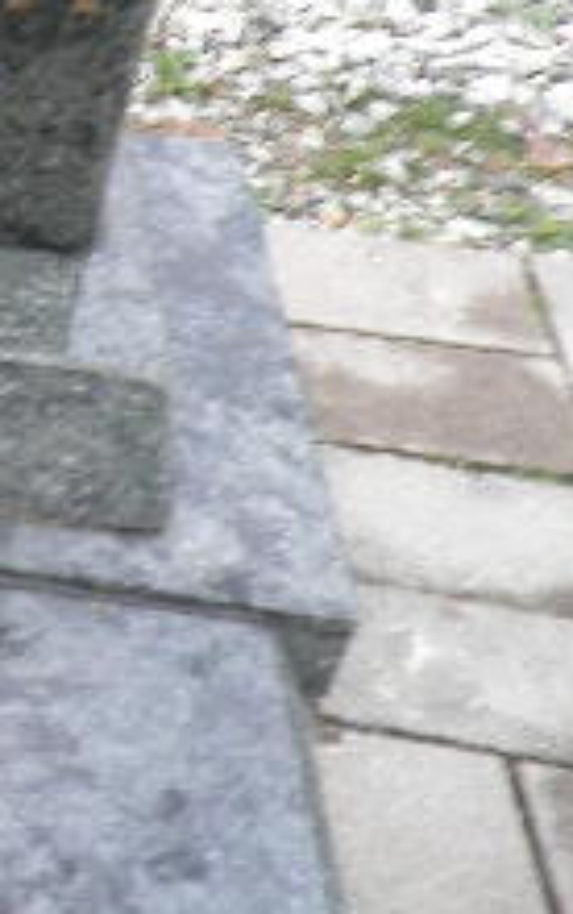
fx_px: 1844
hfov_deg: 13.8
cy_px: -71
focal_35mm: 74
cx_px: -706
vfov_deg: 25.9
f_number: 3.3
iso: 64
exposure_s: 1/30
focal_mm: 4.3
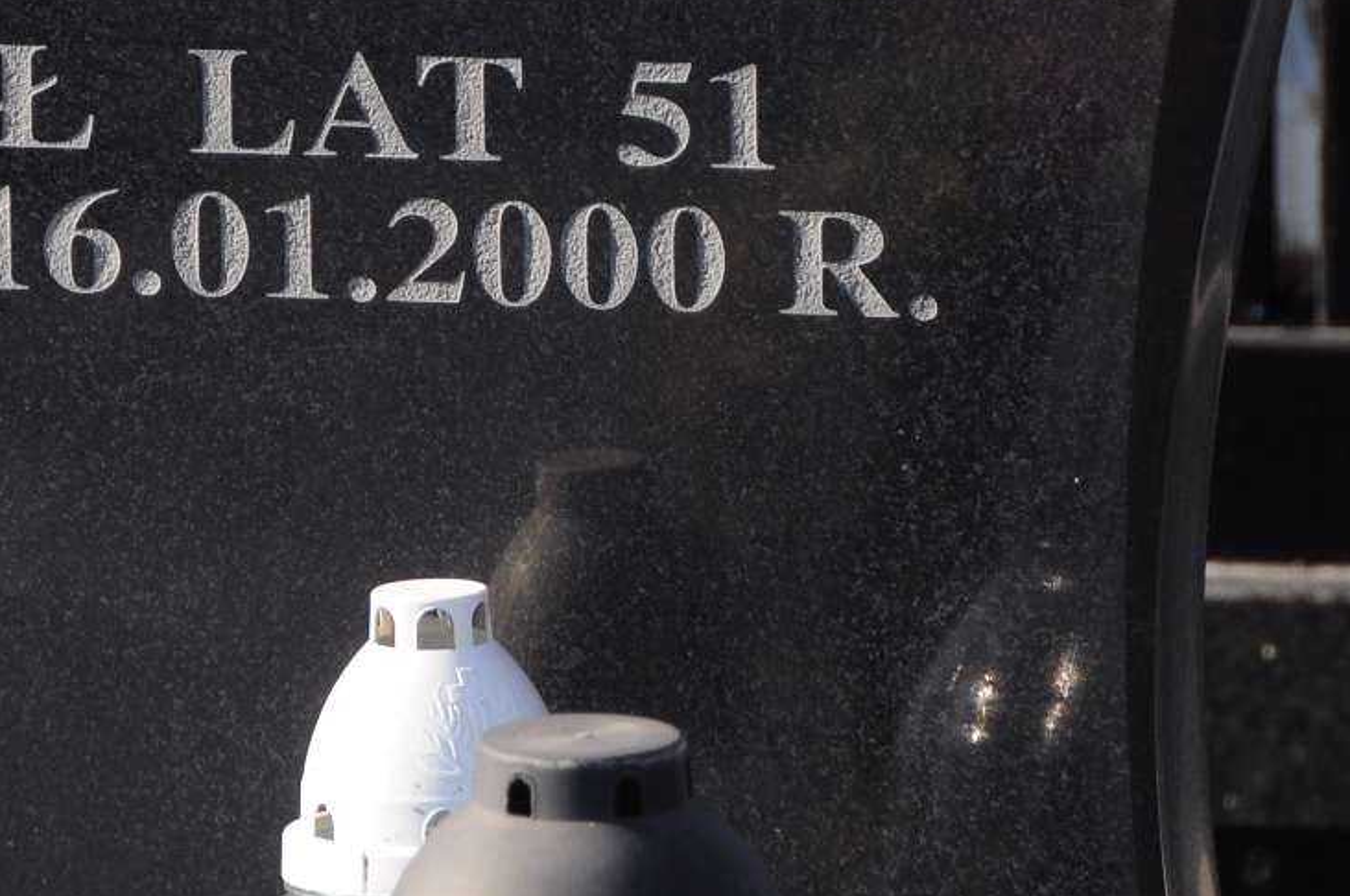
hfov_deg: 3.6
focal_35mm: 571
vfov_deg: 2.4
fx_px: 21384
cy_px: -188
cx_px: 159
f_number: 7.1
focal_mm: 130
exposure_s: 1/250
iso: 200
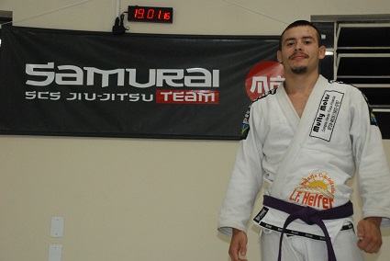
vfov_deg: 23.8
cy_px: 130
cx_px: 195
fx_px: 618
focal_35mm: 57
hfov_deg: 35.0
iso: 1600
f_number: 5.6
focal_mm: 38
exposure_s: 1/80
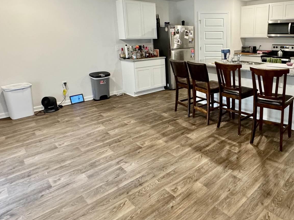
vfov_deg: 54.1
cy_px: 80
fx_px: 212
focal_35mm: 25
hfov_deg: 66.8
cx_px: 204
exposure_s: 1/60
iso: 320
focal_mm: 2.22
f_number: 2.2
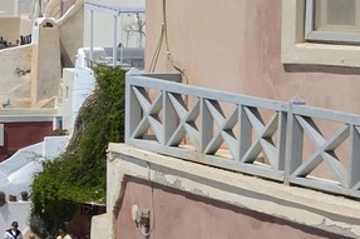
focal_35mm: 501
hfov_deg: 4.0
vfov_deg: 2.7
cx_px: -552
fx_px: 5007
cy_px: 201
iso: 100
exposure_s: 1/320
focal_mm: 90
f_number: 10
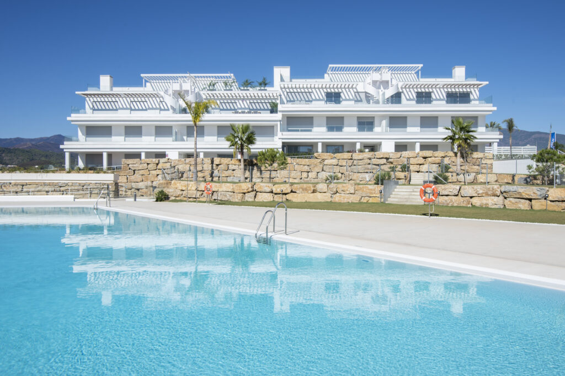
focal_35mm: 28
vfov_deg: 46.4
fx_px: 439
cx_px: 282
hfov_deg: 65.5
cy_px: 188
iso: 100
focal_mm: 28
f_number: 11
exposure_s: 1/250
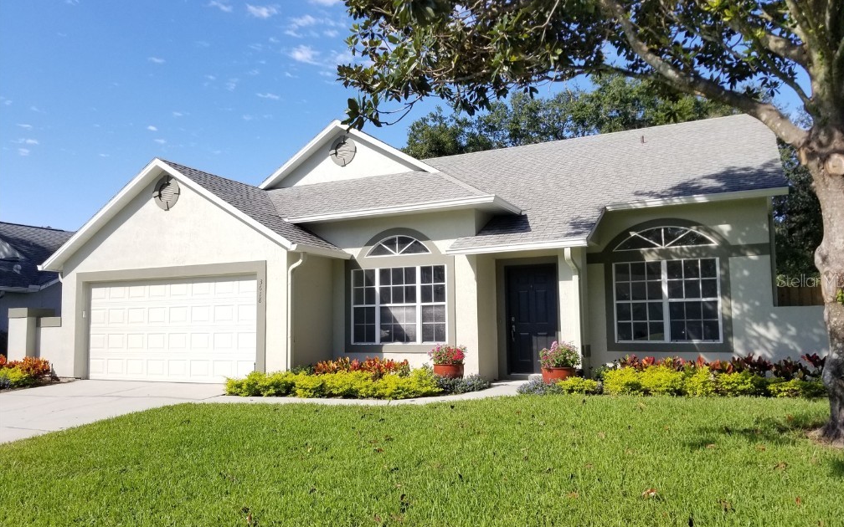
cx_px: 427
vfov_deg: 44.5
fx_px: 644
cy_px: 280
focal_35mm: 28
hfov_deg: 66.5
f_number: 1.7
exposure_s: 1/1520
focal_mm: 4.3
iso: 50
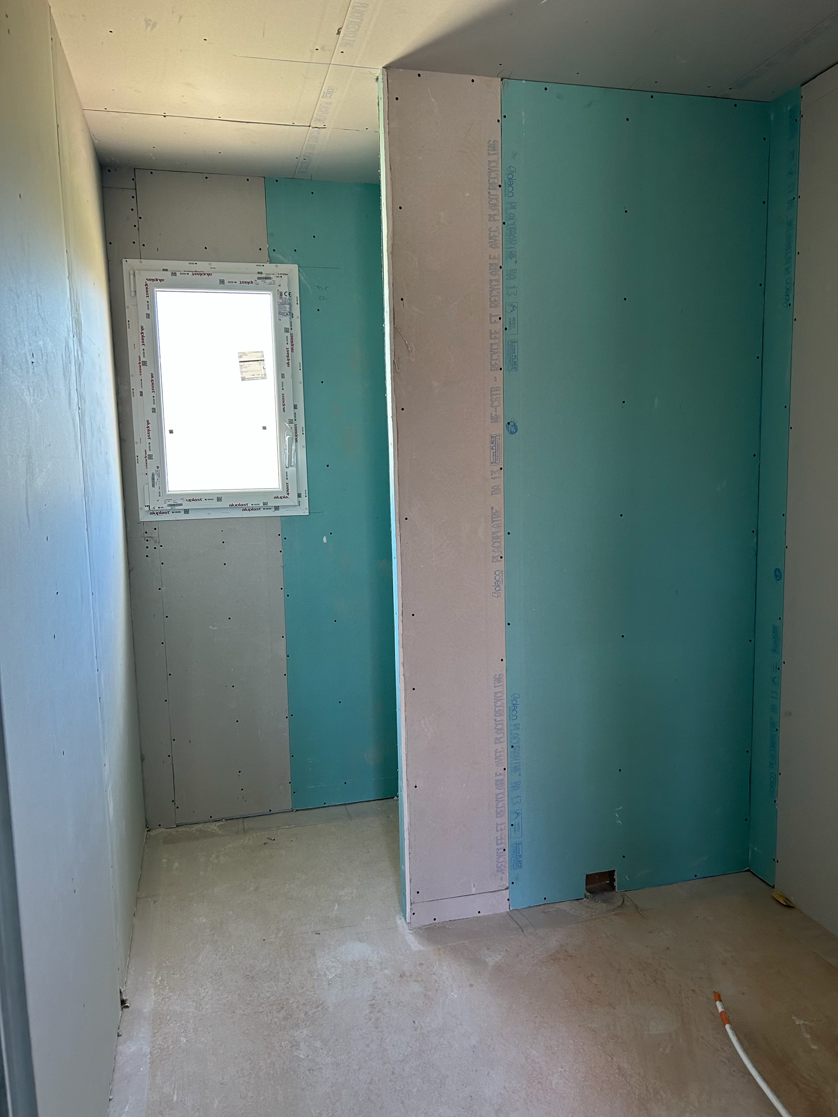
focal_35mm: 26
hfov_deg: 53.1
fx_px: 839
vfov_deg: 67.3
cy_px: 558
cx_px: 419
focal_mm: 5.7
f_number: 1.5
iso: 125
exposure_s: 1/89
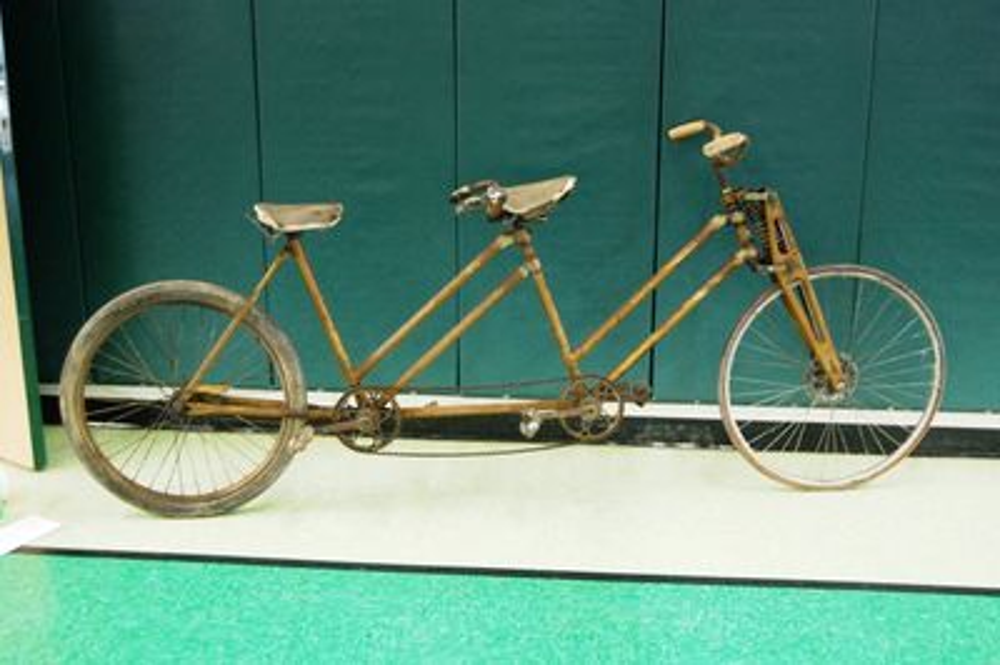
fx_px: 1166
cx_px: 500
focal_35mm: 42
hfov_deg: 46.4
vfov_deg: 31.8
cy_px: 332
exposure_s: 1/20
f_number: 4.2
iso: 1600
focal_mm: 28
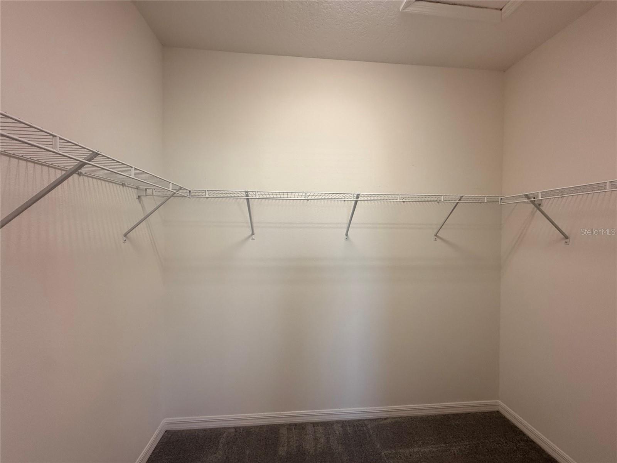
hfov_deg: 102.1
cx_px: 308
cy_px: 232
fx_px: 250
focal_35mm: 14
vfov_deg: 85.7
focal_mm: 2.22
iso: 160
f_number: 2.2
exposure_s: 1/120
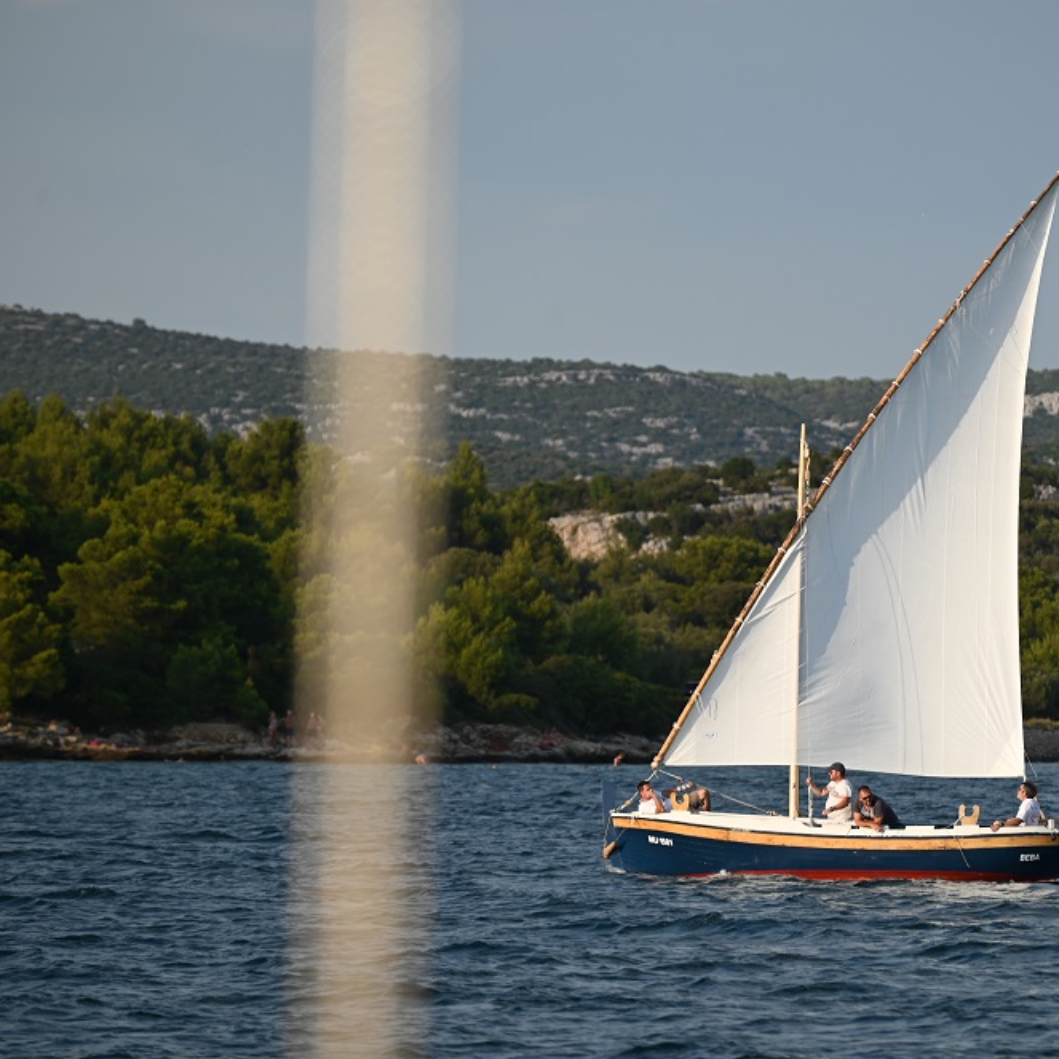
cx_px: 794
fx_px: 9761
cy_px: 531
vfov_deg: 6.2
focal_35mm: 282
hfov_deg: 6.2
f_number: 5.3
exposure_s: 1/500
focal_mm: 220
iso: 100
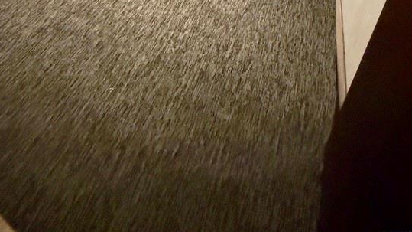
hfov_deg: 64.7
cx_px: 145
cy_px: -149
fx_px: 317
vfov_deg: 25.0
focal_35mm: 29
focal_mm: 2.22
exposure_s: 1/30
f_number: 2.2
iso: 1250
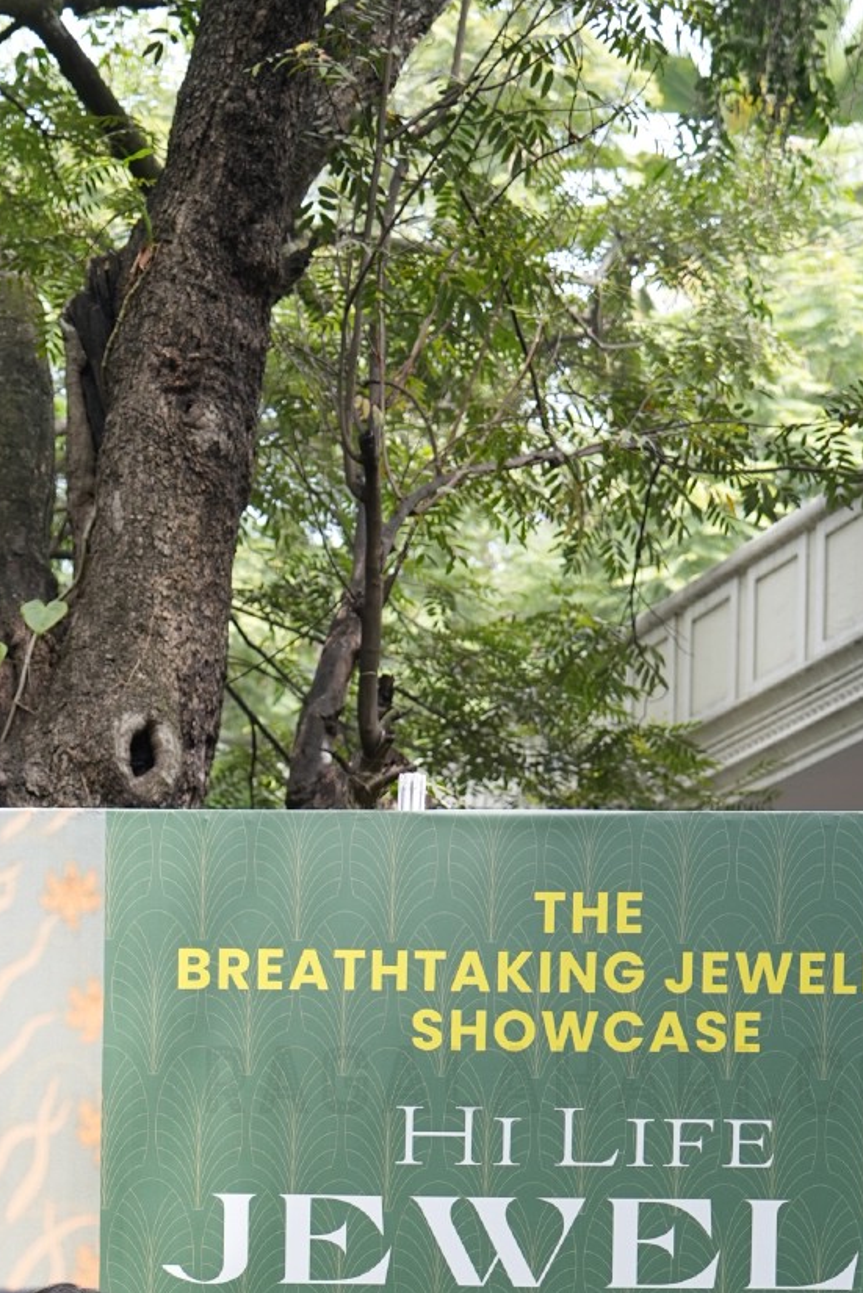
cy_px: 1628
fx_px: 3244
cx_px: 44
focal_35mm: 90
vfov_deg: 20.8
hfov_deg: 14.9
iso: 200
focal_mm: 35.5
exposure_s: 1/125
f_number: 4
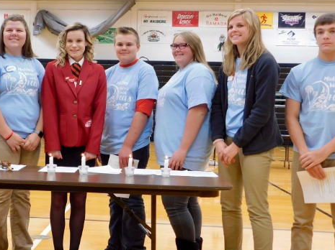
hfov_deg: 30.7
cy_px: 119
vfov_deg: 23.6
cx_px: 83
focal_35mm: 62
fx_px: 600
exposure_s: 1/30
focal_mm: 6.3
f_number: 3.5
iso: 140
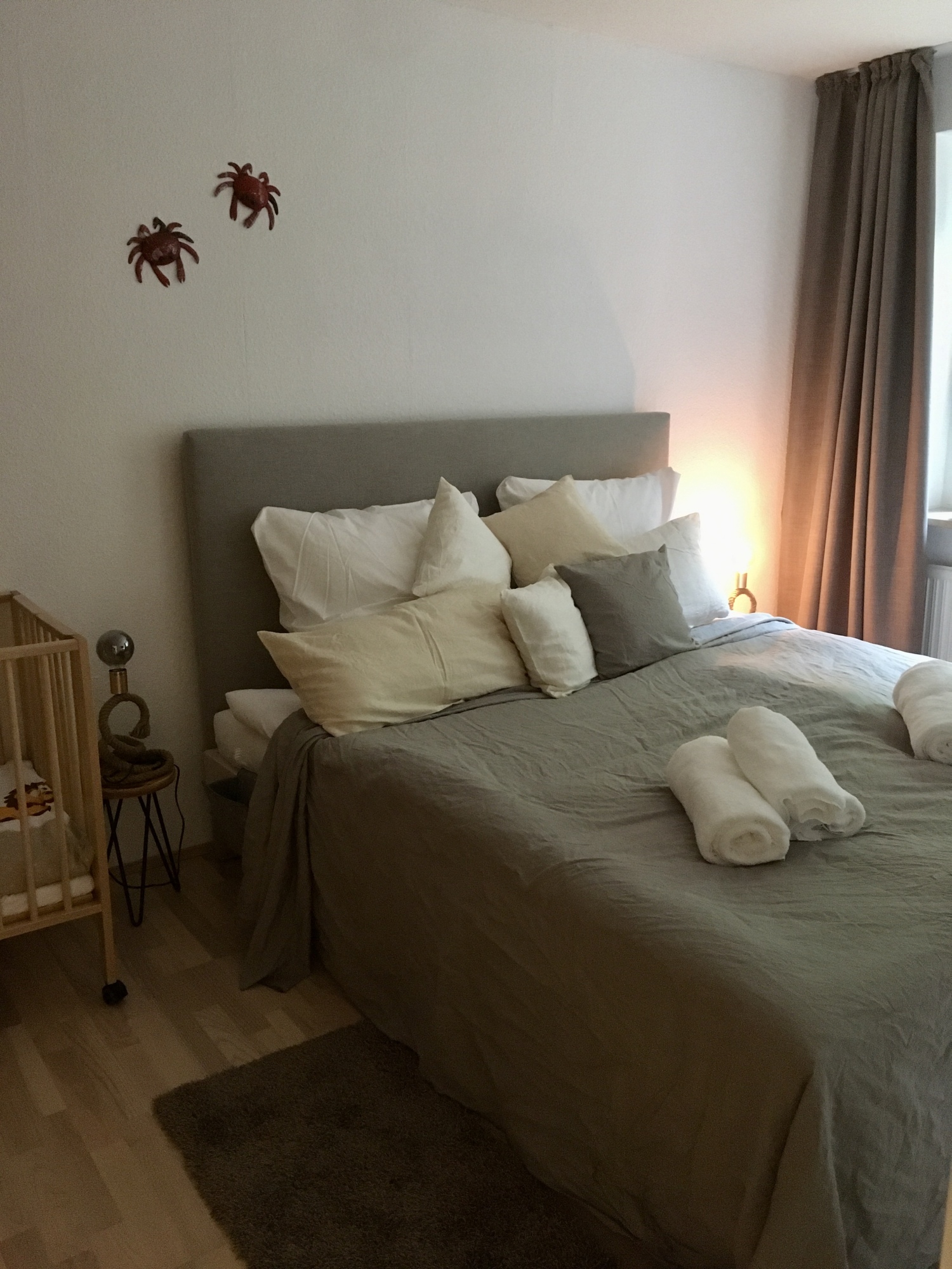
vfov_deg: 61.7
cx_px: 476
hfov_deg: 48.2
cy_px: 634
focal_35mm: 29
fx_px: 1063
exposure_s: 1/17
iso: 320
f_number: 2.2
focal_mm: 4.15
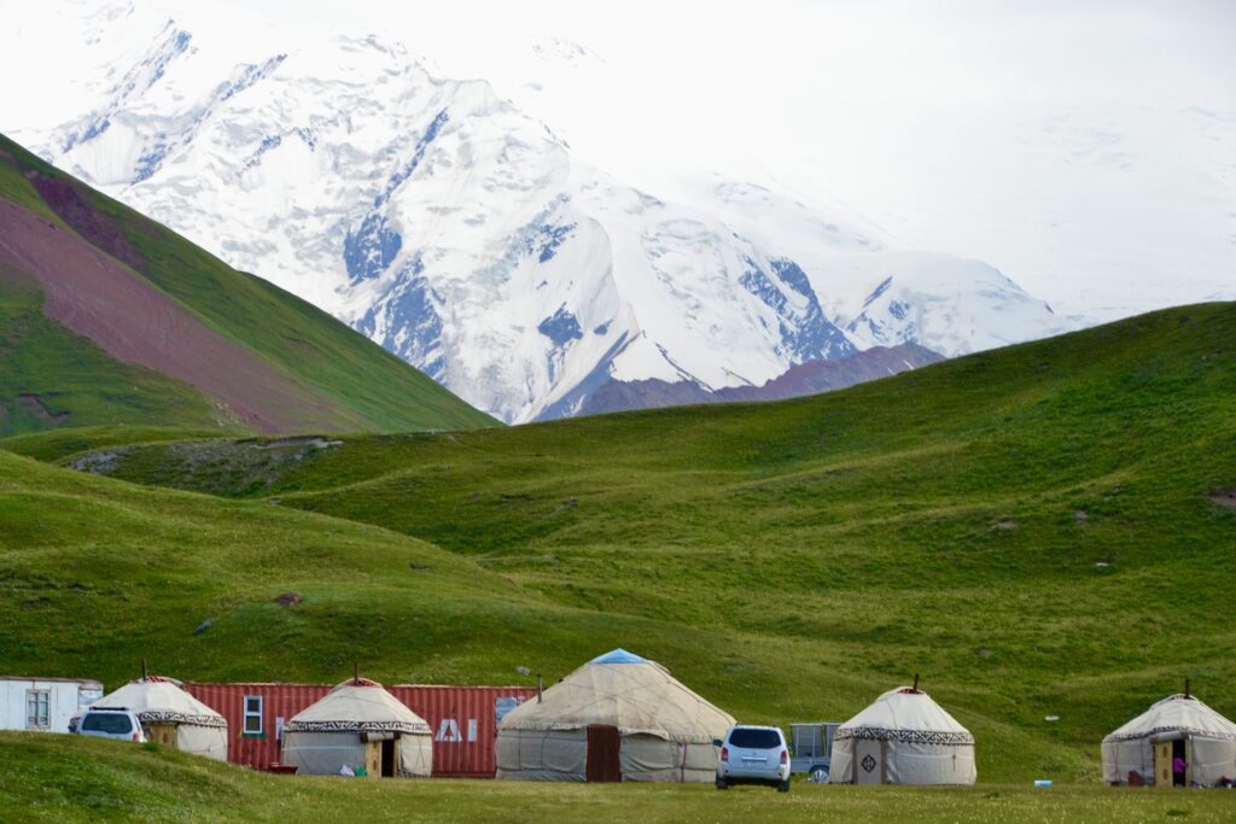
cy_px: 412
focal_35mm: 142
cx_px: 618
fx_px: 4893
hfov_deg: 14.4
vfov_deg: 9.6
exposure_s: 1/100
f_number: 9
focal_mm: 95
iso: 100
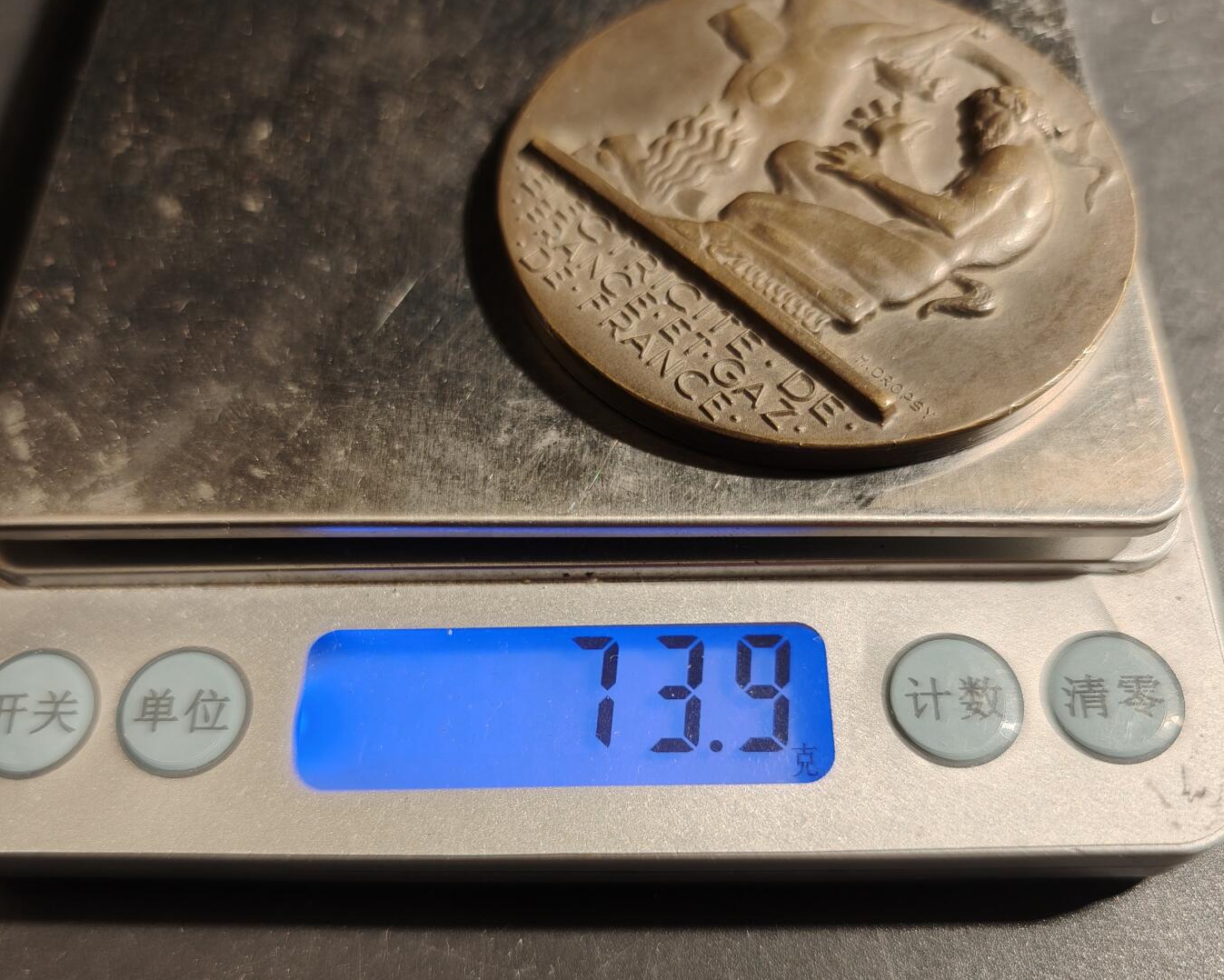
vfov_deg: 48.1
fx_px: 1087
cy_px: 610
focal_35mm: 30
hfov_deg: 58.8
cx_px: 612
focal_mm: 6.06
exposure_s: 1/100
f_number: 1.6
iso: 160
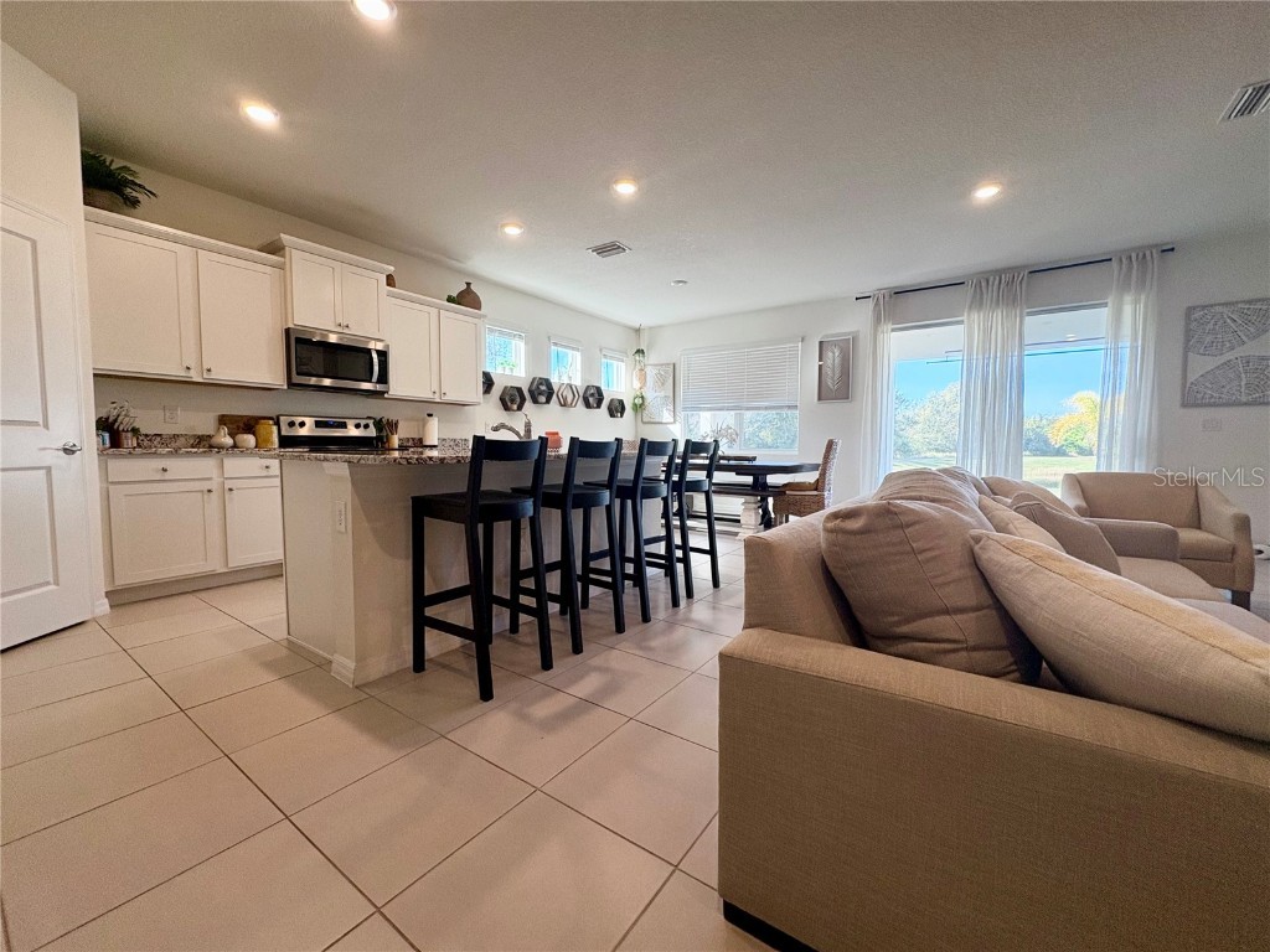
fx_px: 514
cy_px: 476
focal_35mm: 14
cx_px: 635
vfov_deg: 85.7
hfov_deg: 102.1
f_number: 2.2
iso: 125
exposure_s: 1/122
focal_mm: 2.22
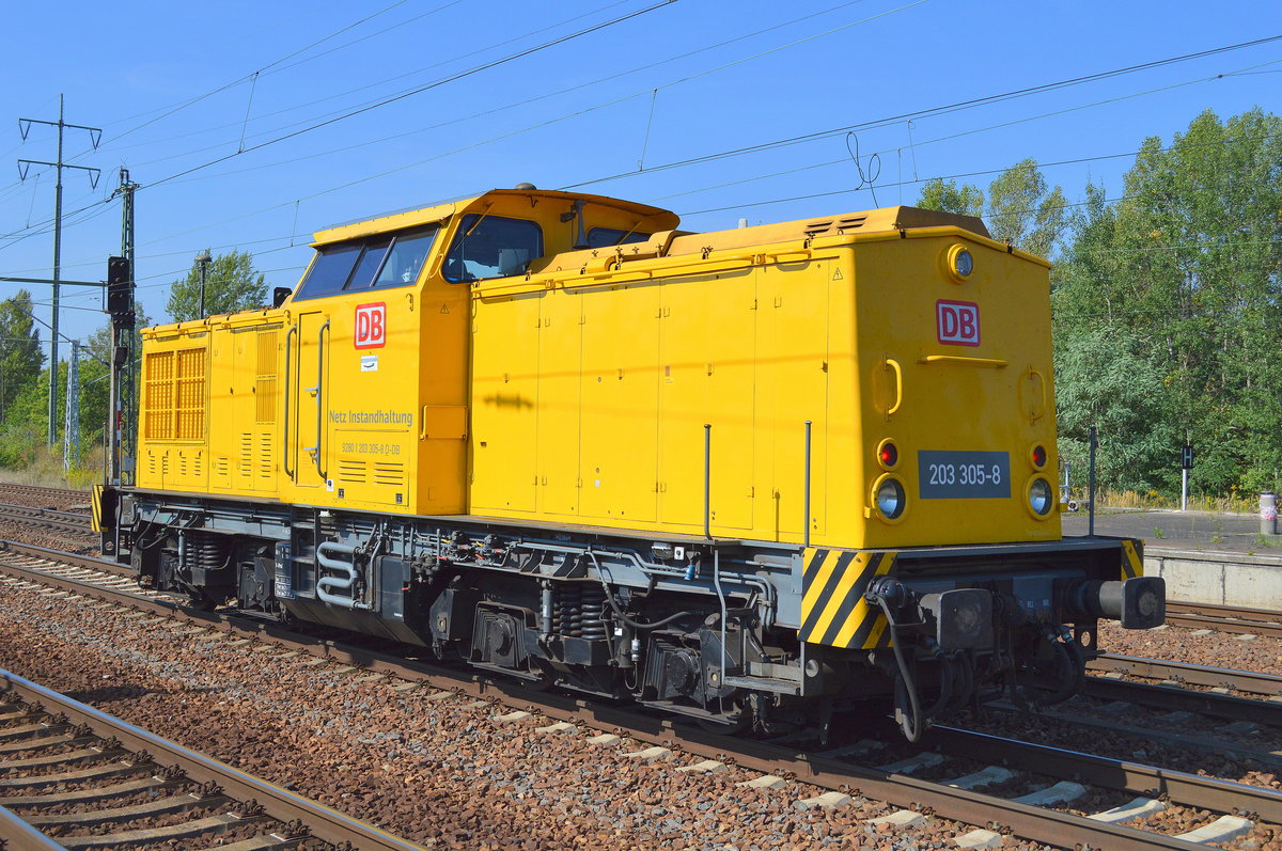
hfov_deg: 45.0
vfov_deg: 30.8
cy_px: 426
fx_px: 1547
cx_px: 641
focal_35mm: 44
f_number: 6.3
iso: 400
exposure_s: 1/1600
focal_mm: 29
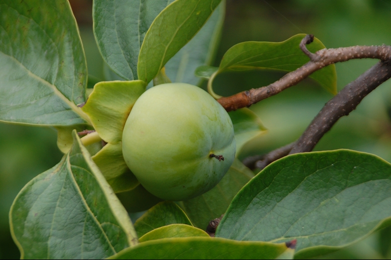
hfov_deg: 4.6
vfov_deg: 3.1
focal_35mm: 450
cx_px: 196
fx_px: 4886
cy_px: 130
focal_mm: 300
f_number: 6.3
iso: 400
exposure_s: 1/500
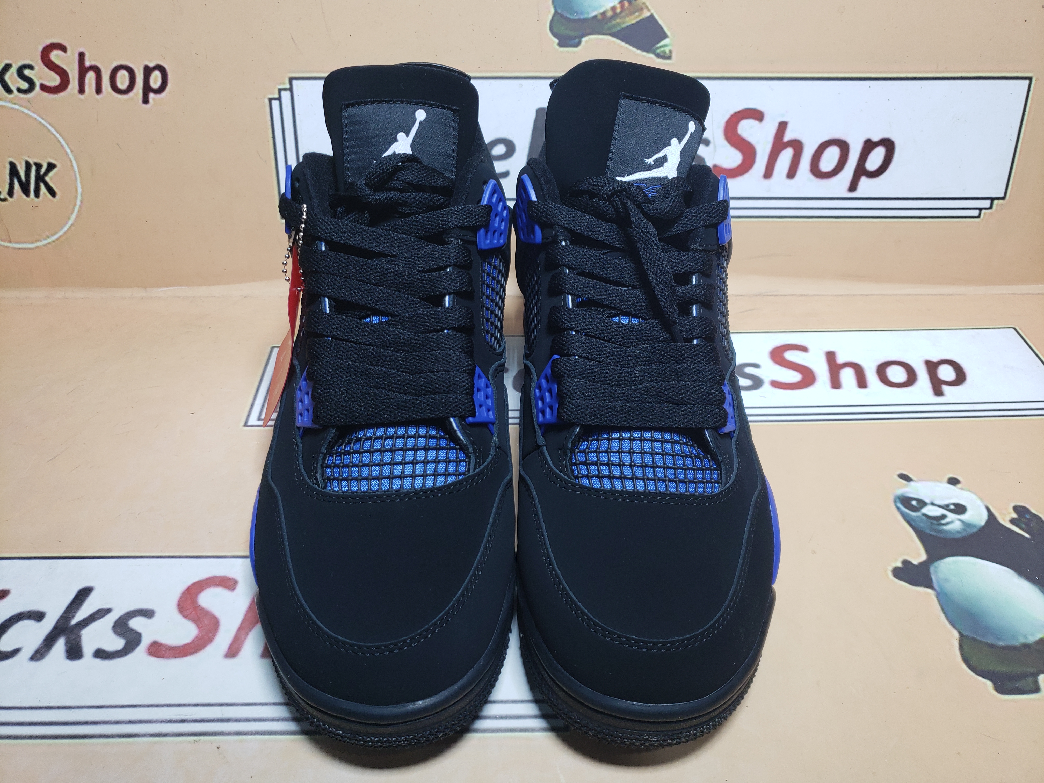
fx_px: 784
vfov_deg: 53.1
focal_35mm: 26
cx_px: 522
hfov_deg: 67.3
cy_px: 392
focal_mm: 4.3
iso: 50
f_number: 1.5
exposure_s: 1/387
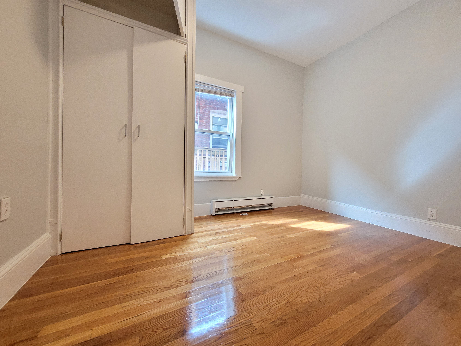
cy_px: 173
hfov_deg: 106.2
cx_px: 230
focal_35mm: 13
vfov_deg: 89.9
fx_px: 173
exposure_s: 1/59
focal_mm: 1.74
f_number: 2.2
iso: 400
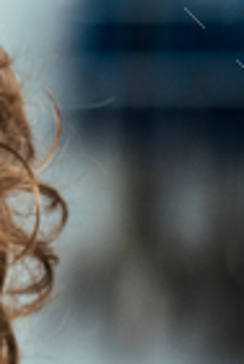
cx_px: -363
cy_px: 621
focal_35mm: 1040
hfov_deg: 1.3
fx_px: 10521
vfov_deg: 2.0
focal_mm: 165
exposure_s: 1/200
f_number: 4.5
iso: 250
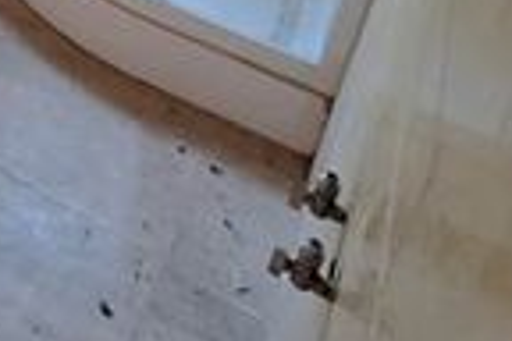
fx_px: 939
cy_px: -362
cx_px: -283
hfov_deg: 23.5
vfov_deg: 15.7
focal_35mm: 66
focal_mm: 1.74
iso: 250
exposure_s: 1/24
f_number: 2.2
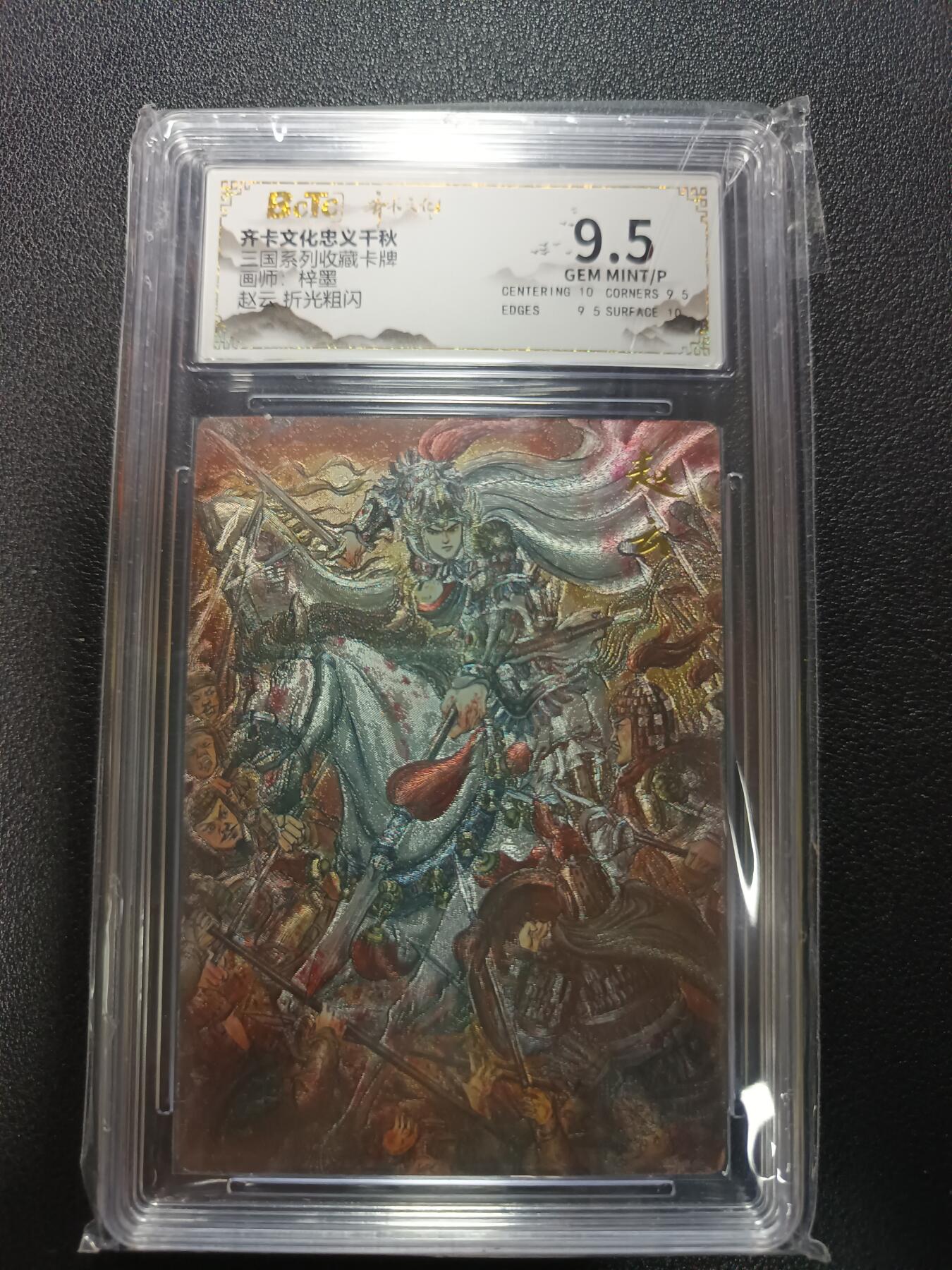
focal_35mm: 24
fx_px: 880
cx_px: 476
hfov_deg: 56.8
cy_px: 635
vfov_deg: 71.6
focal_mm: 5.31
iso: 1036
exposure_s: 1/50
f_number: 1.7
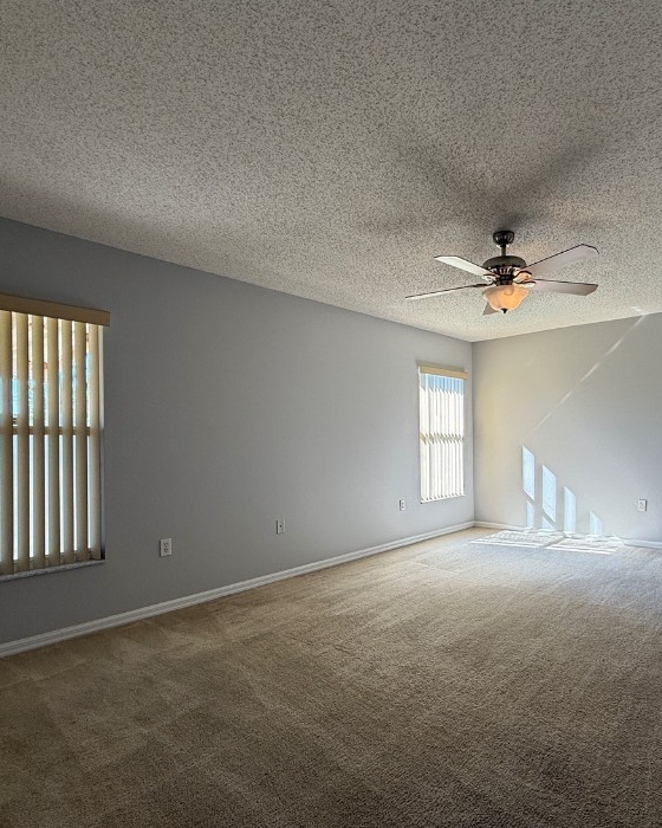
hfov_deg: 66.8
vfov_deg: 80.3
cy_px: 438
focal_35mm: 20
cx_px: 423
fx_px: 490
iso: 64
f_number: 2.2
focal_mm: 2.22
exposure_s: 1/120
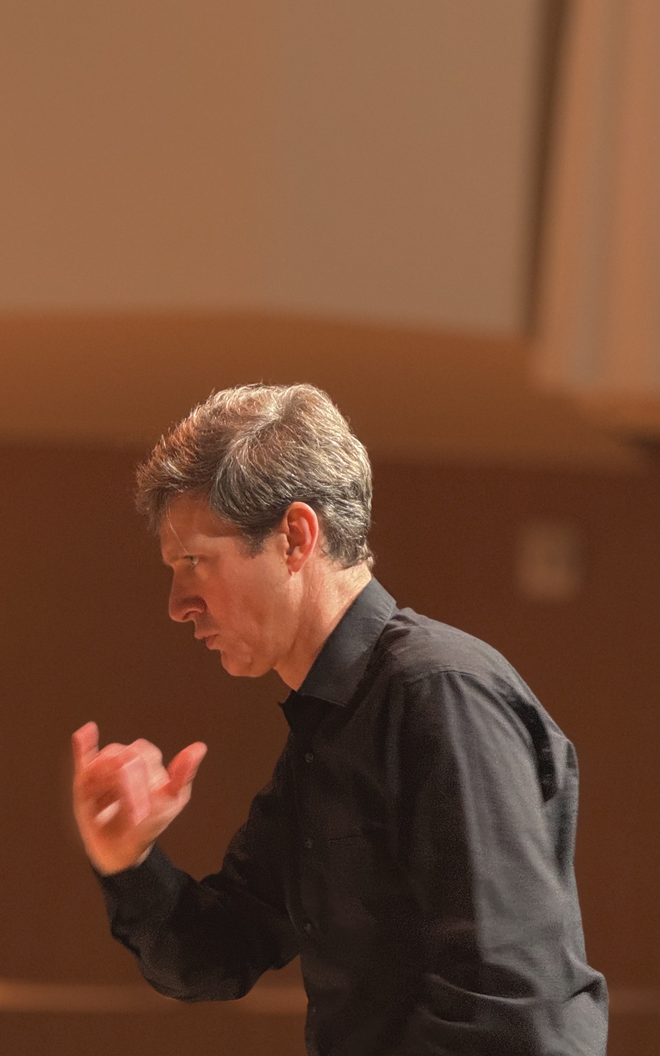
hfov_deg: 7.5
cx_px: 220
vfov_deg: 11.9
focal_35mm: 176
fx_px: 5066
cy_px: 619
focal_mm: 15.66
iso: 500
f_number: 2.8
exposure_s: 1/71
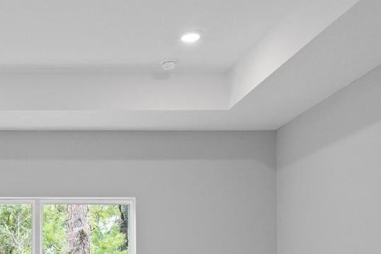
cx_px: 9
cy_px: 308
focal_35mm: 63
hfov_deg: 29.9
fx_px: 667
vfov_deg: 20.1
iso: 320
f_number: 8
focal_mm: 14
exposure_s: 1/6
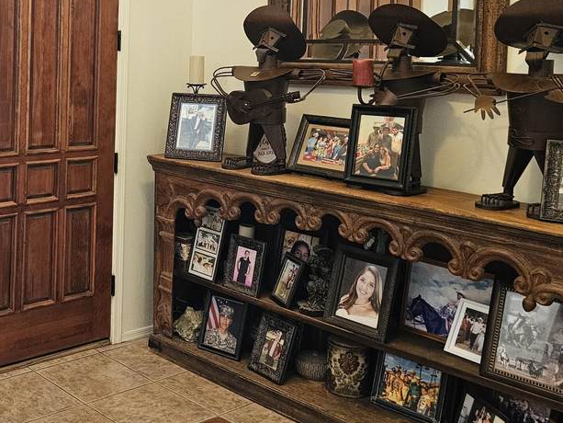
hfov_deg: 37.7
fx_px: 781
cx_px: 88
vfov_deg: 29.6
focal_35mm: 48
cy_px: 91
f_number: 1.7
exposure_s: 1/120
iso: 640
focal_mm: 6.3
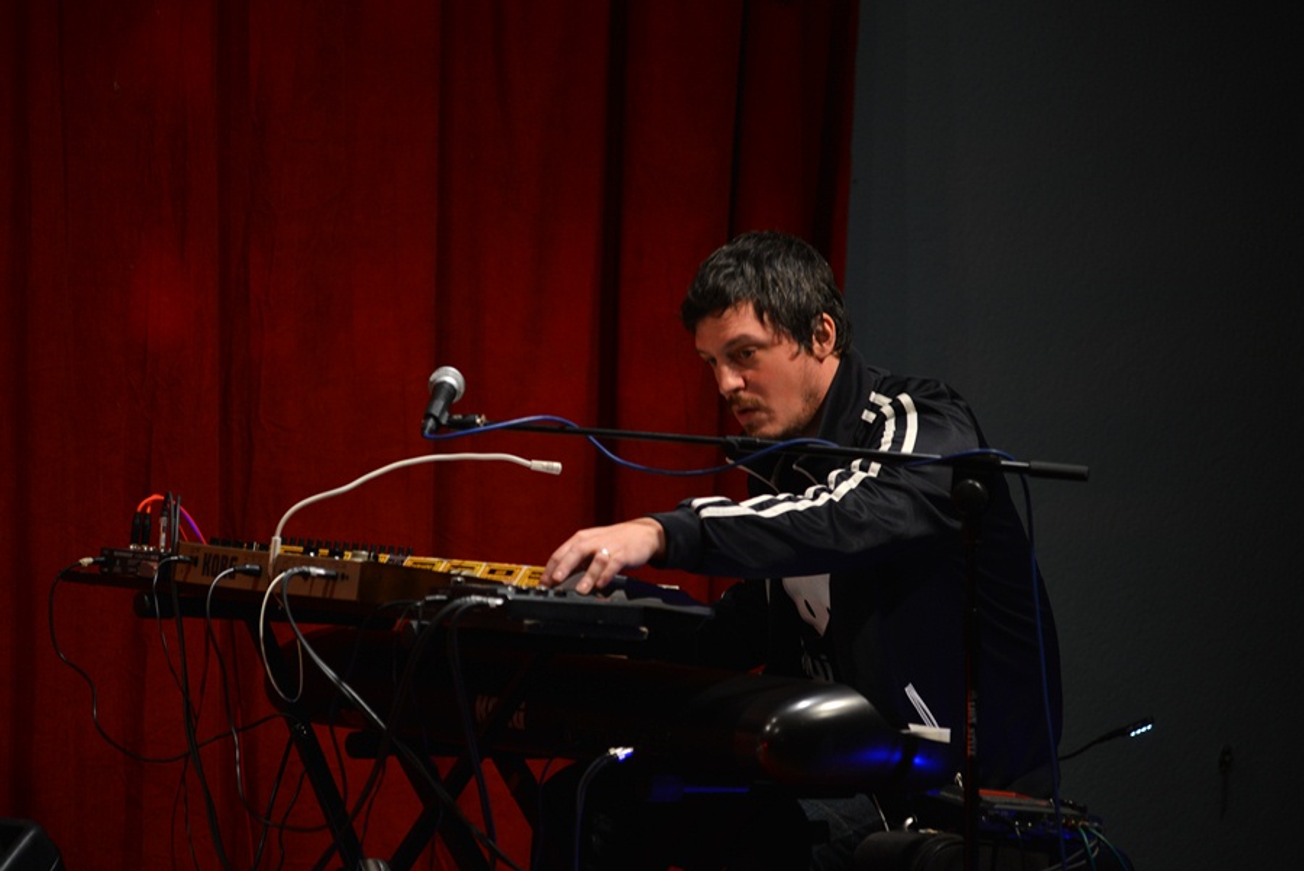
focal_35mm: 200
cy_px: 436
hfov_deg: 10.3
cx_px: 652
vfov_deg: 6.9
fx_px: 7248
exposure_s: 1/80
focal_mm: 200
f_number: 3.2
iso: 640
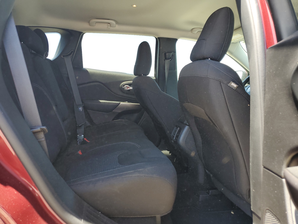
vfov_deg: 53.1
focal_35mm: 26
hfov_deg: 67.3
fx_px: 224
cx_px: 149
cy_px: 112
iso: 50
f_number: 1.5
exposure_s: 1/172
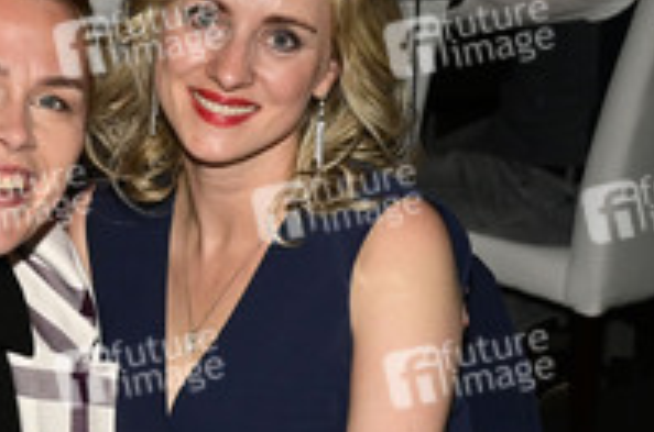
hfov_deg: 19.1
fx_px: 1903
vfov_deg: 13.0
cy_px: 287
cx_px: 51
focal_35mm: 105
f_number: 8
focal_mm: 46
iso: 4000
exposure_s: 1/200
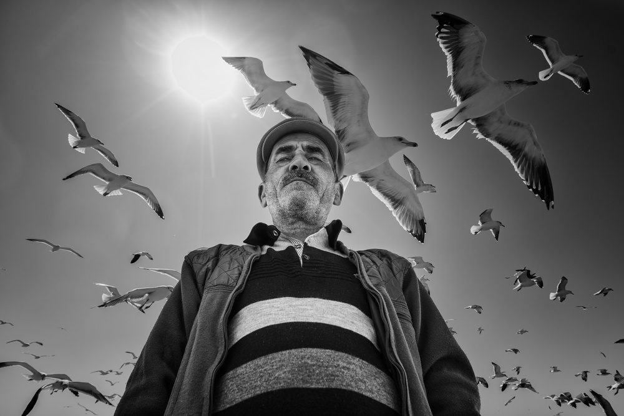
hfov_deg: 54.4
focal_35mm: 35
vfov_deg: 37.9
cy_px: 208
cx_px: 312
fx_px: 607
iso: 400
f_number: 5.6
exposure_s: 1/500
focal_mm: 35
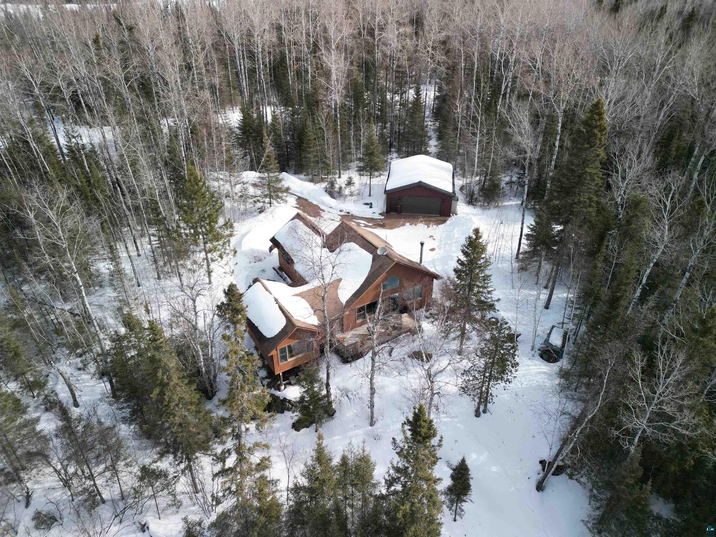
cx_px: 358
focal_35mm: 24
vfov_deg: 56.8
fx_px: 496
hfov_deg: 71.6
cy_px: 268
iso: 160
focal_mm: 6.72
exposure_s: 1/250
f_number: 1.7
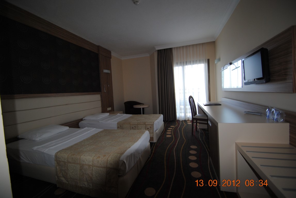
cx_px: 148
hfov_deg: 100.3
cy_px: 99
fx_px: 123
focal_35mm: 15
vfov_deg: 77.5
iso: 200
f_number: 3.5
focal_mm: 10
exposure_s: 1/60
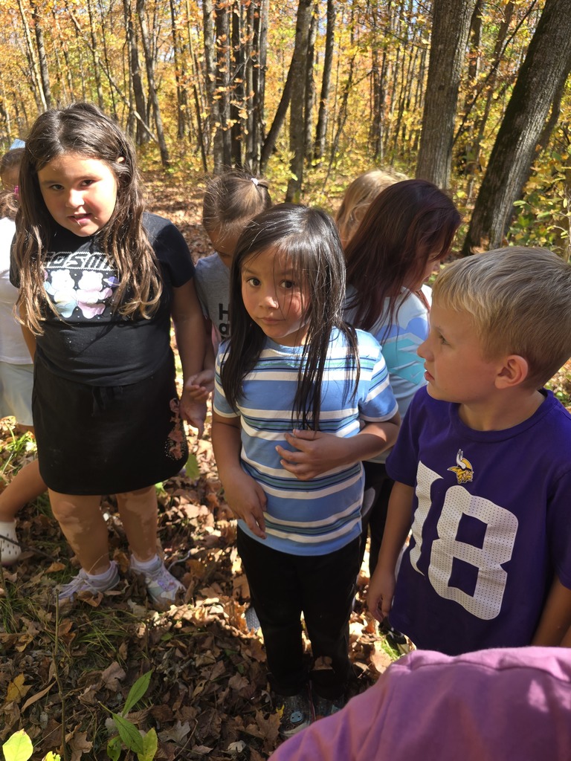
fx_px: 506
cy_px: 380
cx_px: 286
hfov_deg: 58.9
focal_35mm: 23
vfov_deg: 73.9
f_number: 1.7
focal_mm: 6.3
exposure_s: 1/120
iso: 12
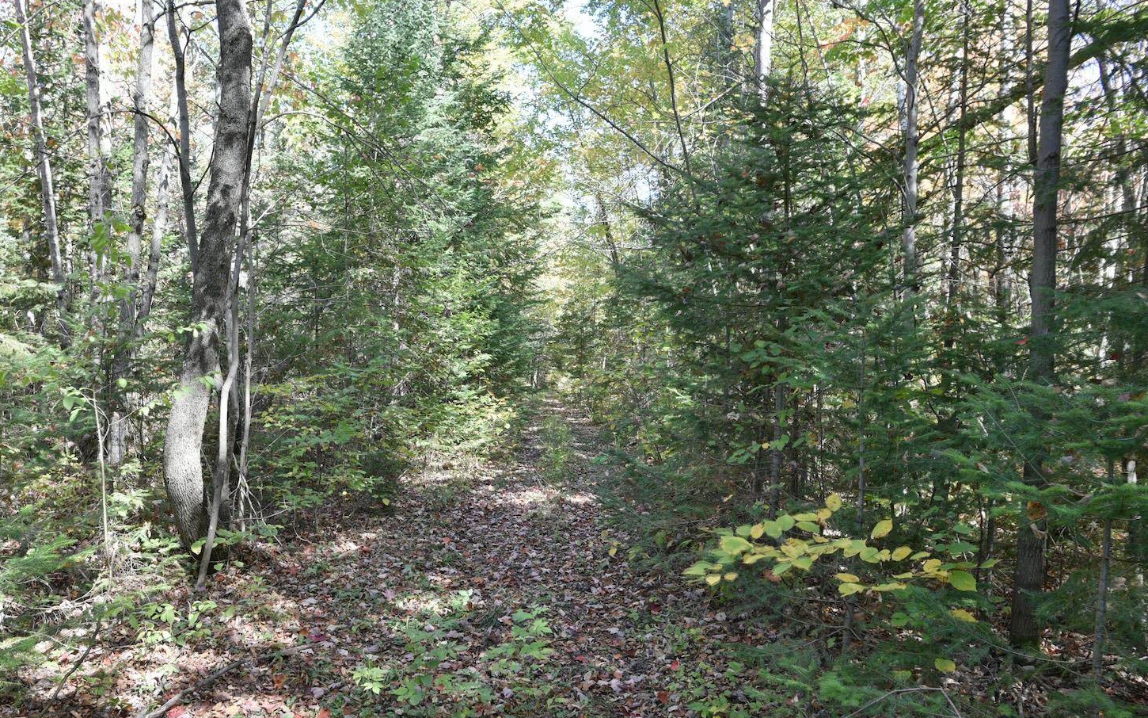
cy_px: 473
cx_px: 428
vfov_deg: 45.4
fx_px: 845
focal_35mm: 27
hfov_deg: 67.3
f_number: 6.3
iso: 1600
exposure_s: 1/320
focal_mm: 20
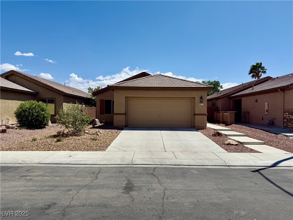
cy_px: 110
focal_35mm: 24
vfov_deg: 56.8
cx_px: 146
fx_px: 203
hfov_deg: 71.6
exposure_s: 1/11905
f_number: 1.78
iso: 80
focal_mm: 6.76
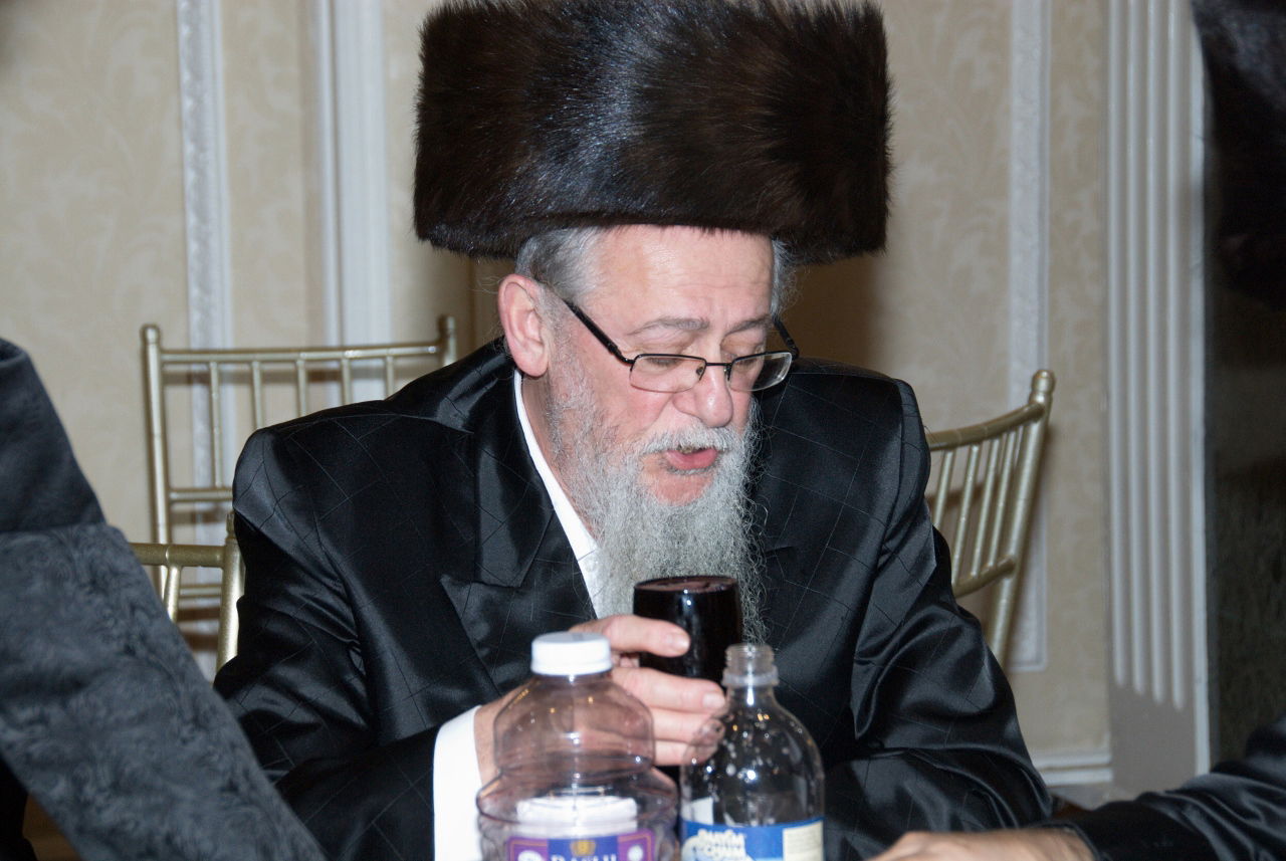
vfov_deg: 12.2
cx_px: 643
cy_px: 430
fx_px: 4024
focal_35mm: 112
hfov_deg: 18.2
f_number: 6.3
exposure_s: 1/125
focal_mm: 75
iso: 500
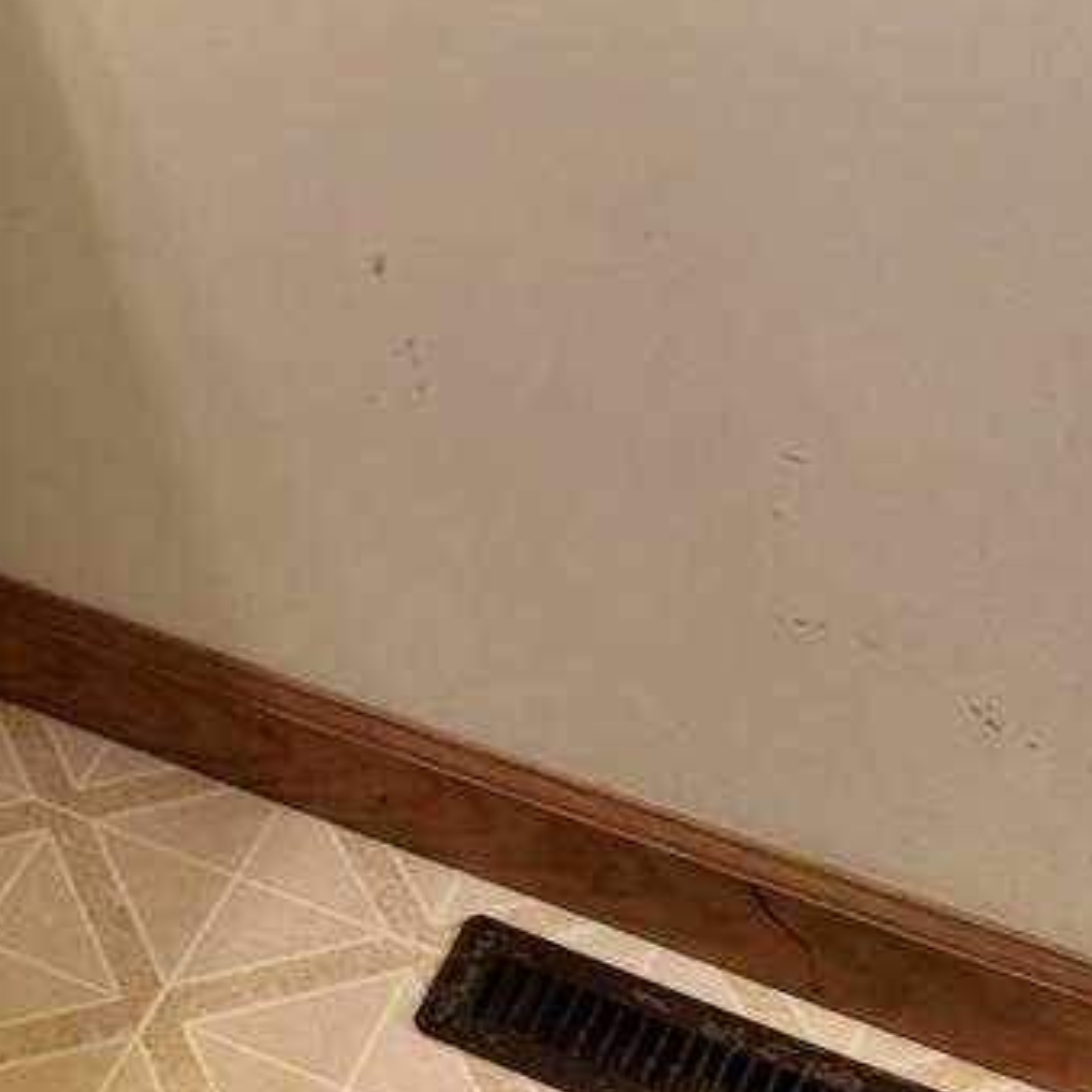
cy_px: -387
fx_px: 2855
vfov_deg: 19.7
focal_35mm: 80
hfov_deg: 20.6
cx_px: -129
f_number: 1.78
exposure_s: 1/120
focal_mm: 6.76
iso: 160
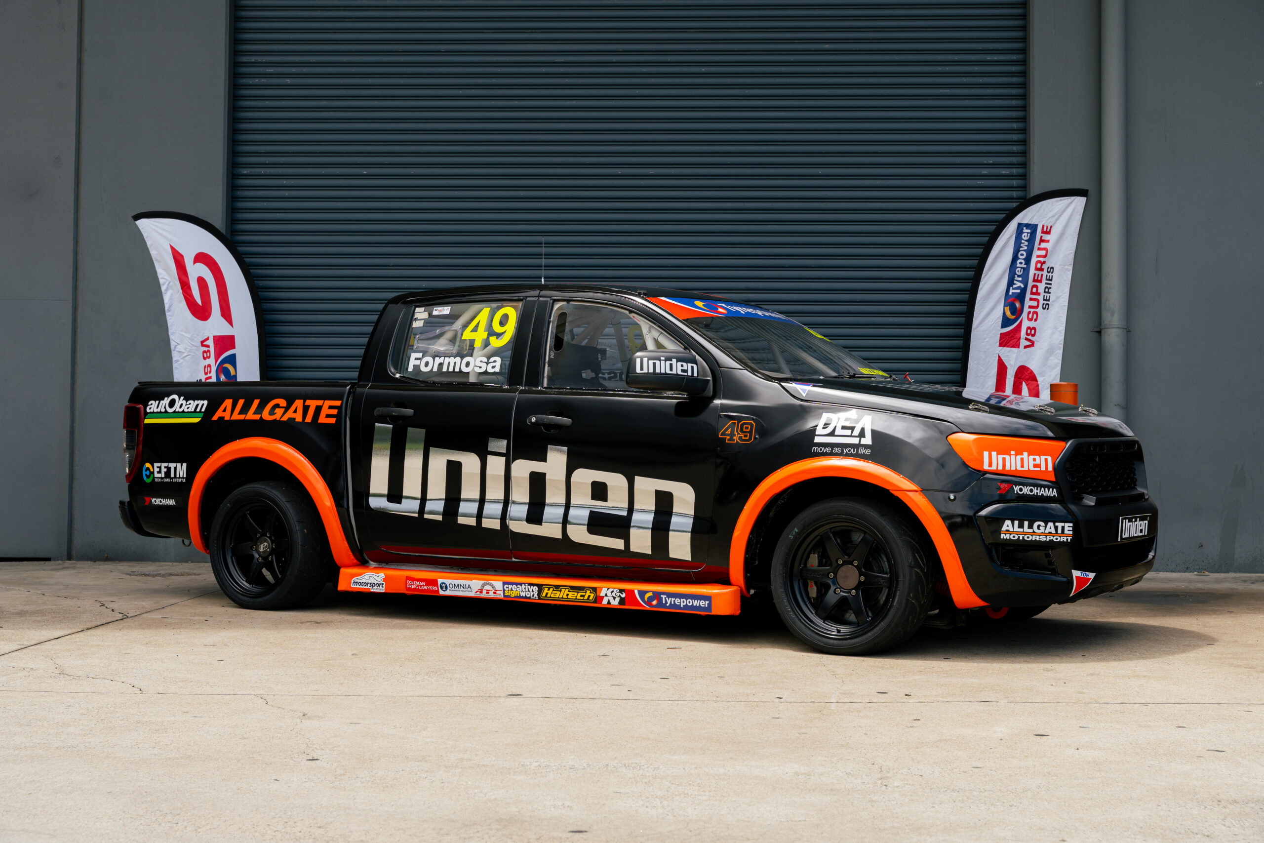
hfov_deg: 39.4
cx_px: 632
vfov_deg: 26.8
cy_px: 422
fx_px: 1766
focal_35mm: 50
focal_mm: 50.3
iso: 64
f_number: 6.3
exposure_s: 1/250
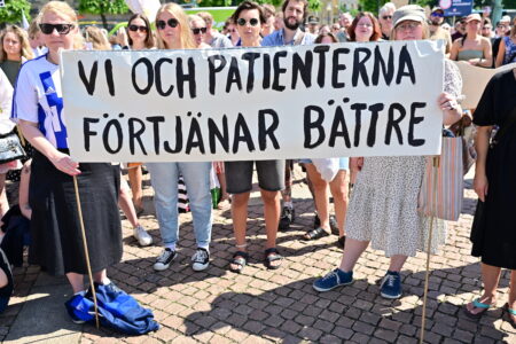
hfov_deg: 54.4
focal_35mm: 35
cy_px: 172
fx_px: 502
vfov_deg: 37.9
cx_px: 258
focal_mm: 35
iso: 250
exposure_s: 1/1600
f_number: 3.5
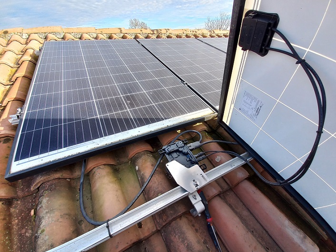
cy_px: 126
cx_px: 168
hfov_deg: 106.2
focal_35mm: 13
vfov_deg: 90.0
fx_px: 126
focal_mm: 1.42
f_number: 2.2
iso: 40
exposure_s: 1/258
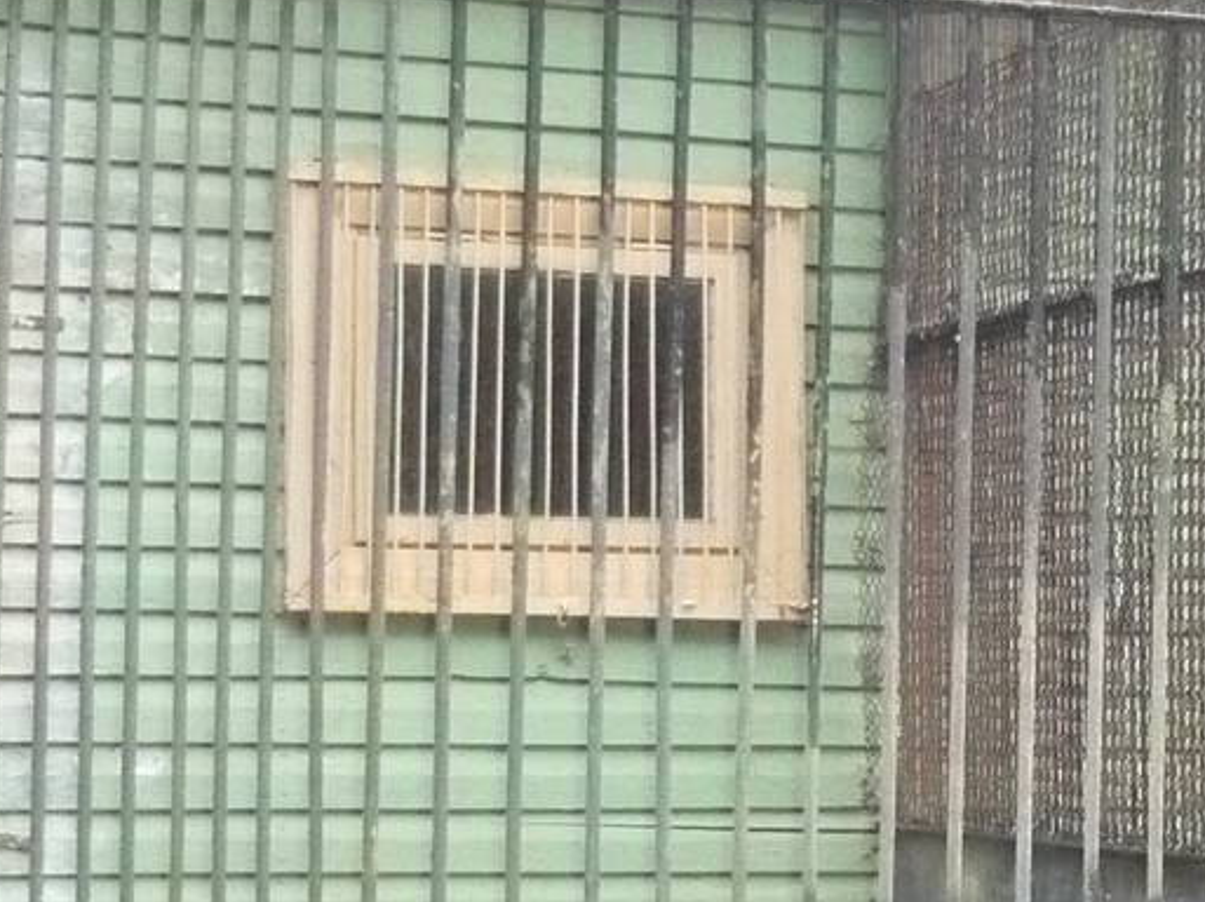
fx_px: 3583
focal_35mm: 103
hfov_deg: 18.7
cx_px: 1130
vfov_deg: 14.3
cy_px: 568
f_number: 2.8
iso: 800
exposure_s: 1/30
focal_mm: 5.5
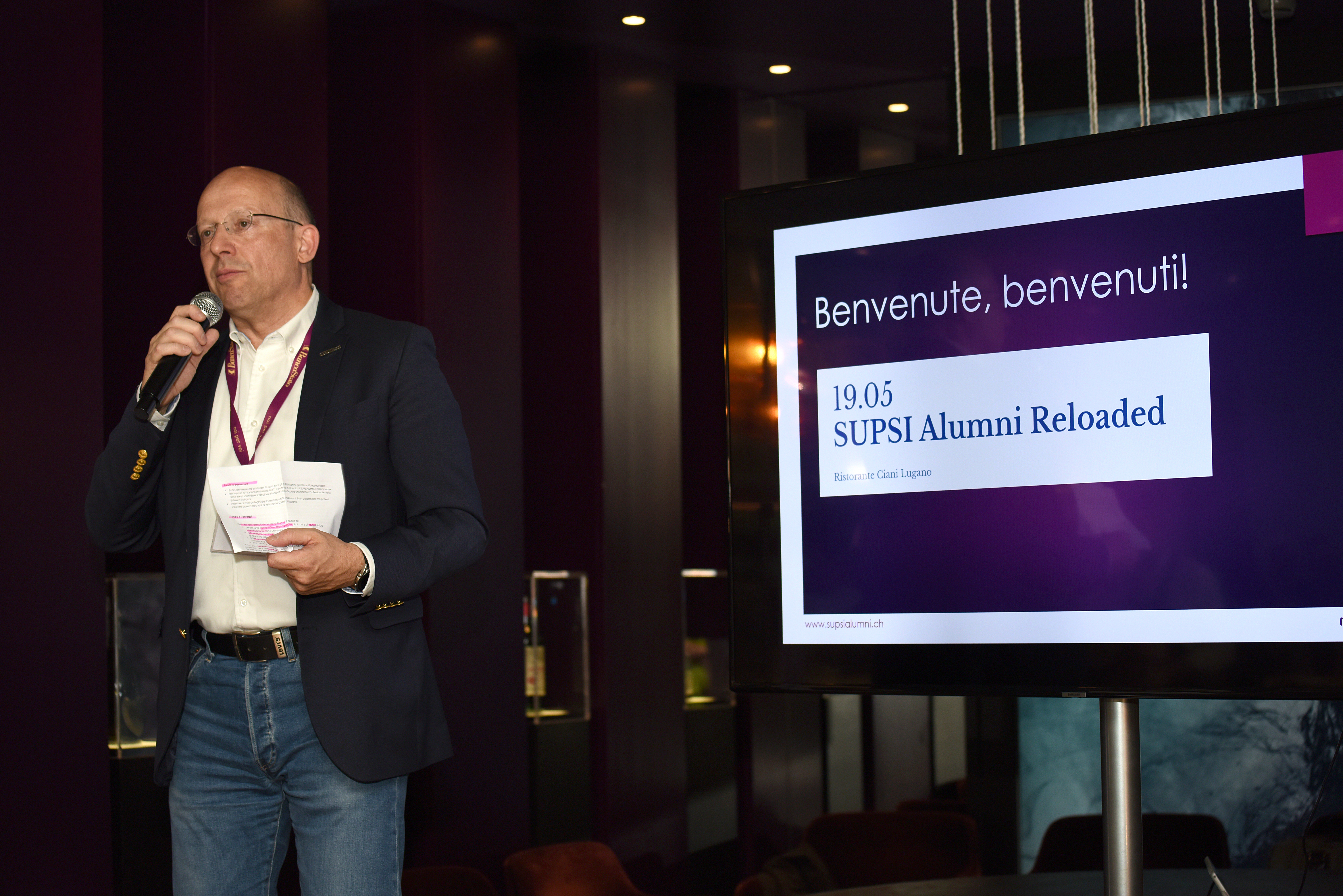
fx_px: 2612
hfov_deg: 28.8
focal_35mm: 70
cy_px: 448
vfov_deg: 19.5
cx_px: 672
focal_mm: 70
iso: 500
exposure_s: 1/80
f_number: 4
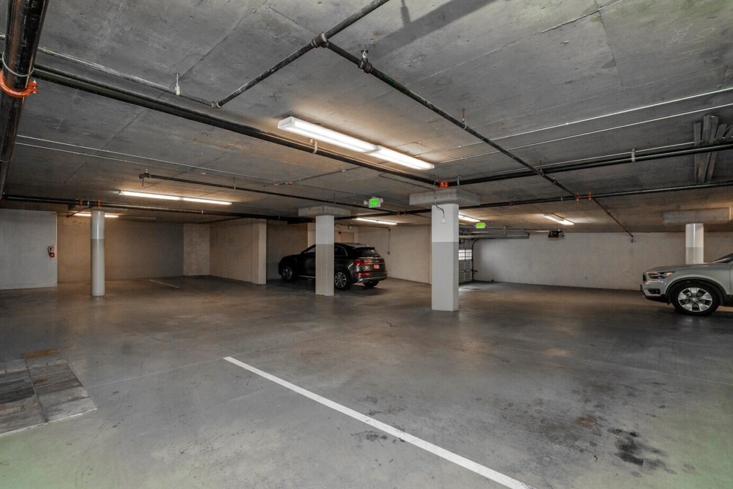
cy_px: 254
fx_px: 326
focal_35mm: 16
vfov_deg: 73.7
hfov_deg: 96.7
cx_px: 357
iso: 1000
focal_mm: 13
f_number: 6.3
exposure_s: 1/60
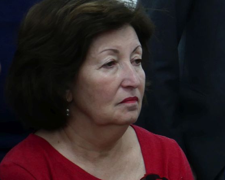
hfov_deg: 25.7
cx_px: 121
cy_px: 91
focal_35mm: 74
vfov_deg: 20.7
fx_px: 493
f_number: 2.8
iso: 800
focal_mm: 35
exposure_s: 1/320
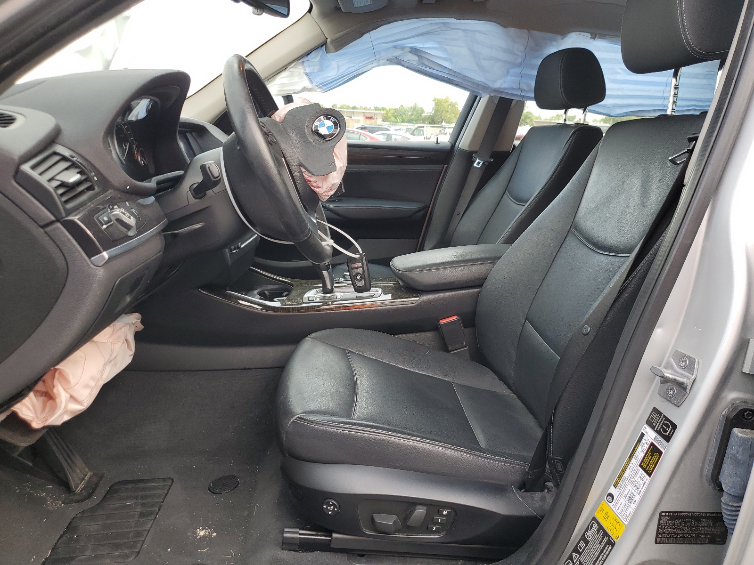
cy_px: 282
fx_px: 566
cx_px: 377
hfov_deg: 67.3
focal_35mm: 26
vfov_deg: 53.1
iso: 50
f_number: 1.5
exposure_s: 1/238
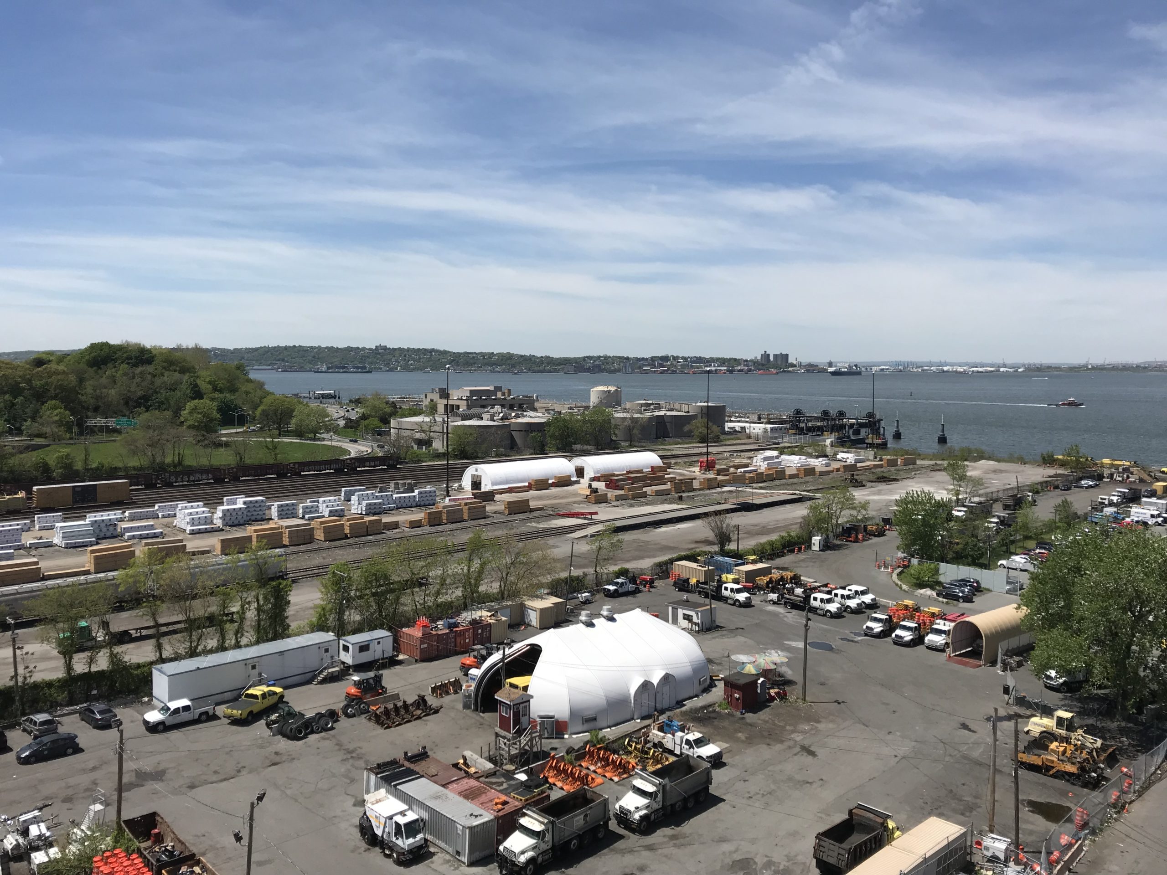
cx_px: 584
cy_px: 438
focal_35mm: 28
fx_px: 944
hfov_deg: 63.4
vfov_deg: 49.7
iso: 20
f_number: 1.8
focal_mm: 3.99
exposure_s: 1/3300
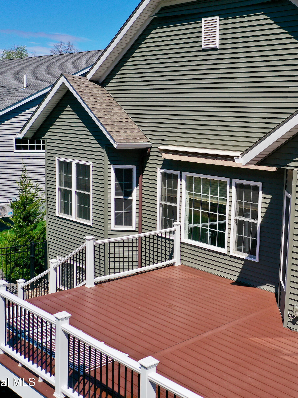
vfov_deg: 45.8
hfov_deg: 33.0
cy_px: 199
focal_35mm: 41
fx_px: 471
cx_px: 278
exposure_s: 1/80
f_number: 4
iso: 100
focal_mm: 10.26
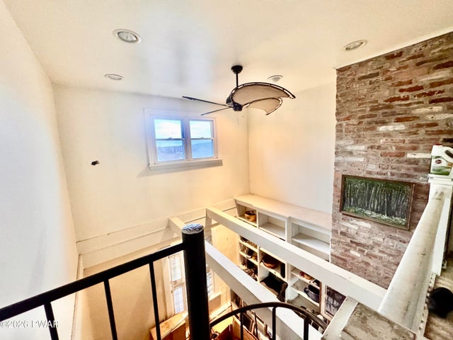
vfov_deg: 85.7
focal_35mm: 14
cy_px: 170
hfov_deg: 102.1
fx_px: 183
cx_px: 226
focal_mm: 2.22
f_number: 2.2
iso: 250
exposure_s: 1/60
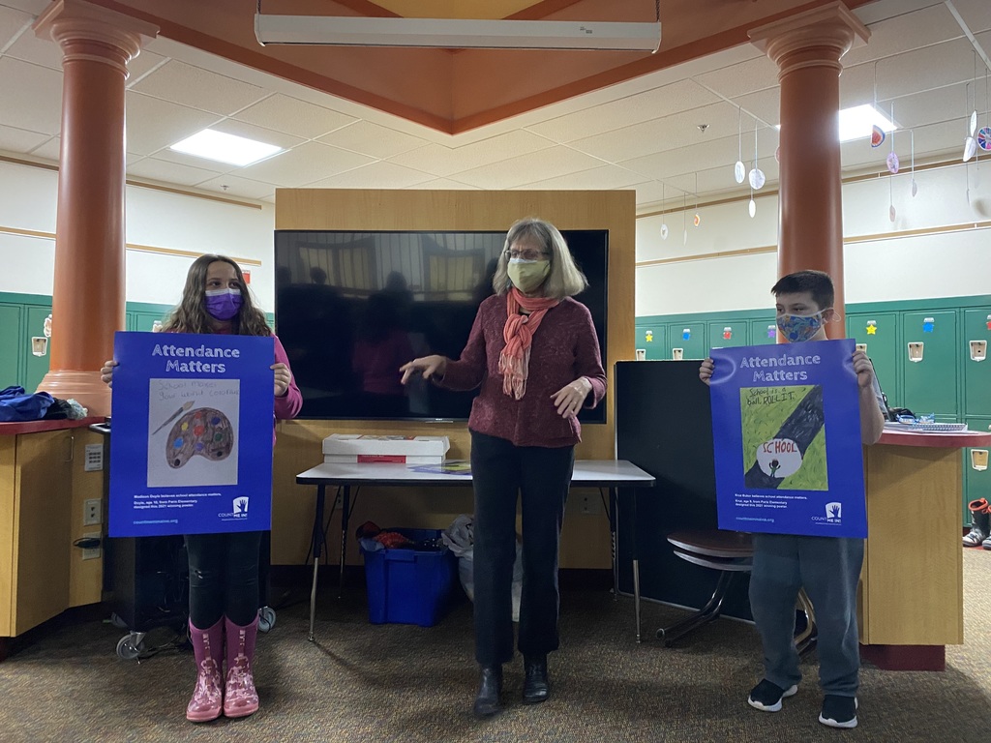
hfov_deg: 67.3
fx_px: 744
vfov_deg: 53.1
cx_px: 496
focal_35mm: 26
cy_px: 372
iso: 500
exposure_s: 1/30
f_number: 1.8
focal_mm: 4.25
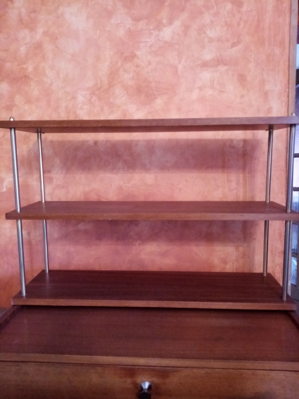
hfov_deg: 53.1
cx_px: 150
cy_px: 200
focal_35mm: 26
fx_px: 299
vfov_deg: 67.3
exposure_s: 1/20
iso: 918
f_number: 1.8
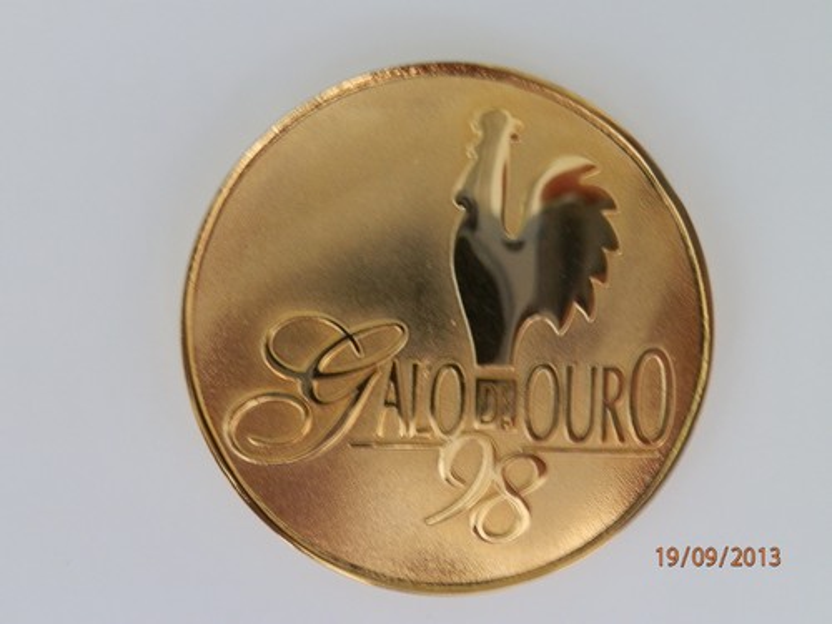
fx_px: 793
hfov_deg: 55.4
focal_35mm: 33
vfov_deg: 42.9
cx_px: 416
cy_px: 312
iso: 250
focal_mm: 5.96
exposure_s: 1/8
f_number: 3.2
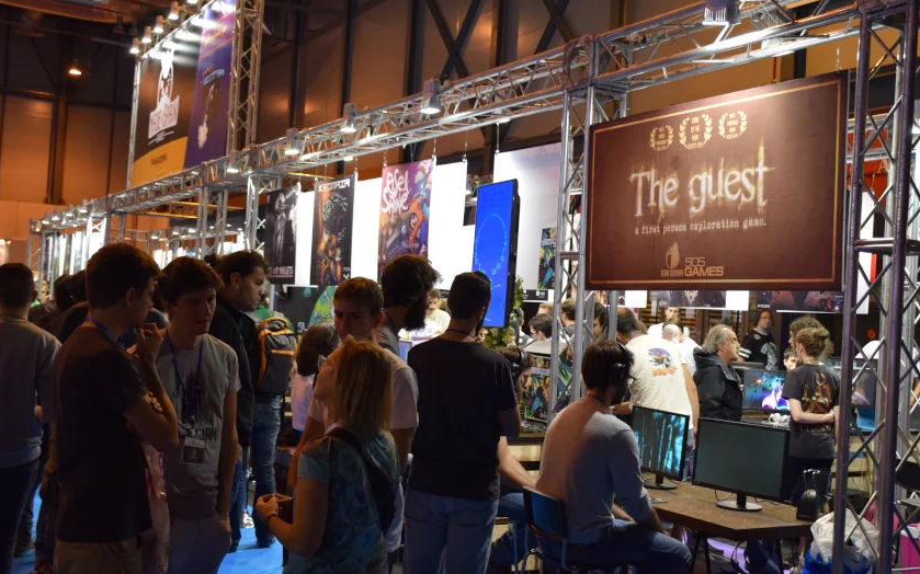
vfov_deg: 30.5
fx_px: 1053
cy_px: 265
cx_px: 520
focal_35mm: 42
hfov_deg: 47.1
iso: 900
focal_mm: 24
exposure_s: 1/60
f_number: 3.8
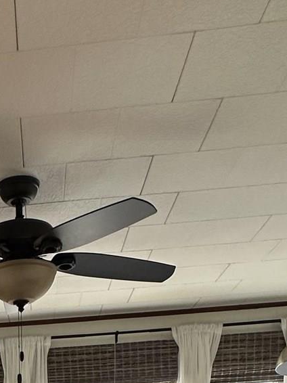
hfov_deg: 24.0
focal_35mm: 57
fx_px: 631
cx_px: -28
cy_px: 606
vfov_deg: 24.4
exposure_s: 1/120
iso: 200
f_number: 2.2
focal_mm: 2.22
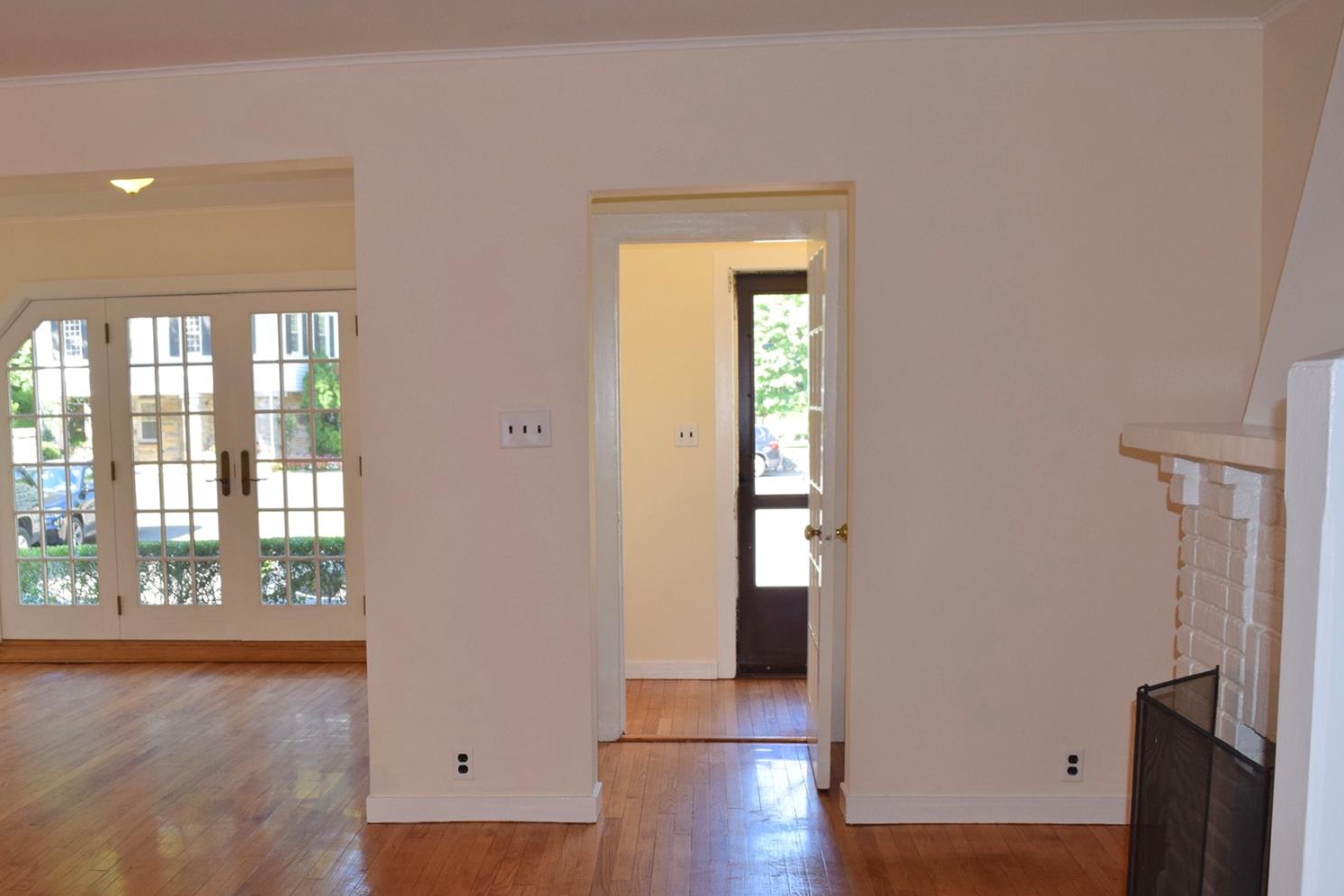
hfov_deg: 51.5
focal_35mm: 37
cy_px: 573
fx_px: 1381
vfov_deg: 35.7
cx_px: 533
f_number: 5.6
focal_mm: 18
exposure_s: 1/125
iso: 640
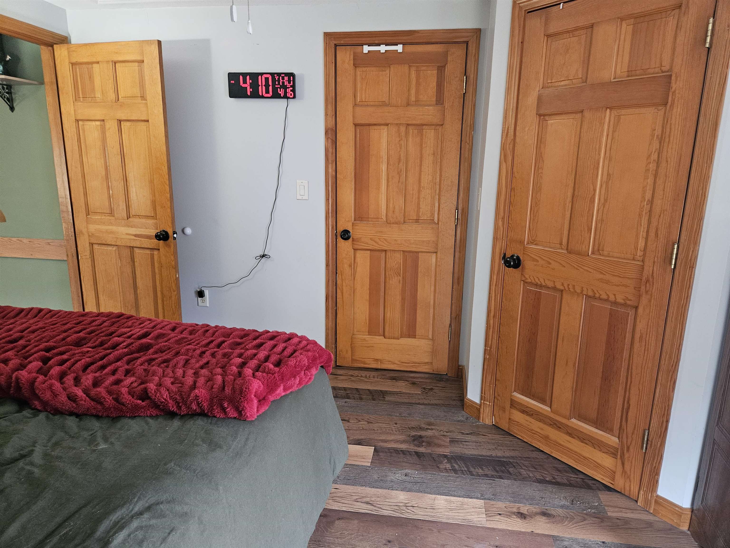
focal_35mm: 23
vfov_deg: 58.9
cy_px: 274
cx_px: 365
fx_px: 485
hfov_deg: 73.9
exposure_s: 1/60
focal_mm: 5.4
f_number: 1.8
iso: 640
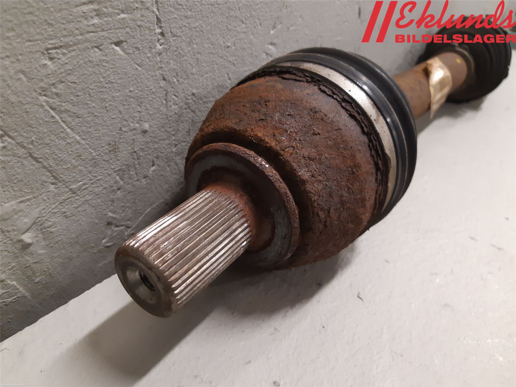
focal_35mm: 26
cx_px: 258
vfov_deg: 53.1
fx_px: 388
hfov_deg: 67.3
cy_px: 194
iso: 250
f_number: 1.7
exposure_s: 1/50
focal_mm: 3.93
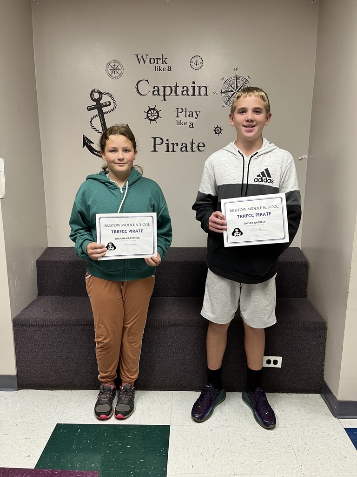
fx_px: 358
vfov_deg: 67.3
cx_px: 178
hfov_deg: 53.1
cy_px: 238
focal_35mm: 26
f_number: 1.6
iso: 100
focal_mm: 5.1
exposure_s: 1/60
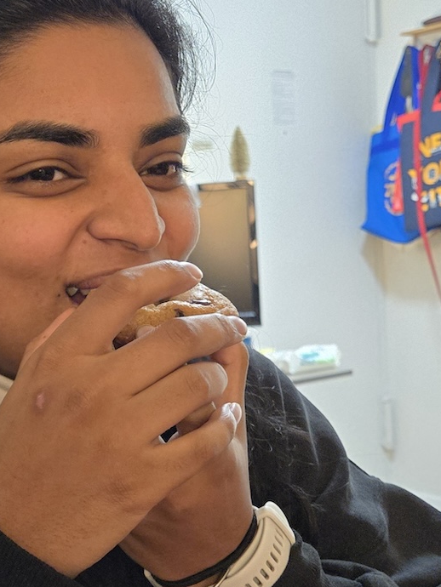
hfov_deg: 22.6
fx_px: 1086
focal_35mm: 64
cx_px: 91
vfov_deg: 30.3
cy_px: 284
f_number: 1.8
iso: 1000
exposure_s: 1/120
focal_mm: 5.4
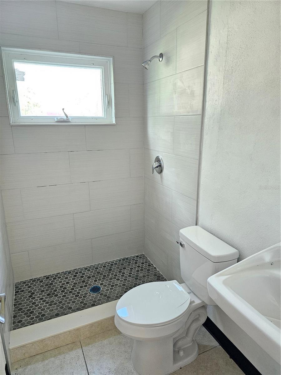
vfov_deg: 73.9
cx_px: 140
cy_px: 188
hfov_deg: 58.9
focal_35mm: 23
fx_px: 249
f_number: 1.7
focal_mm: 6.3
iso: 800
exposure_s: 1/120
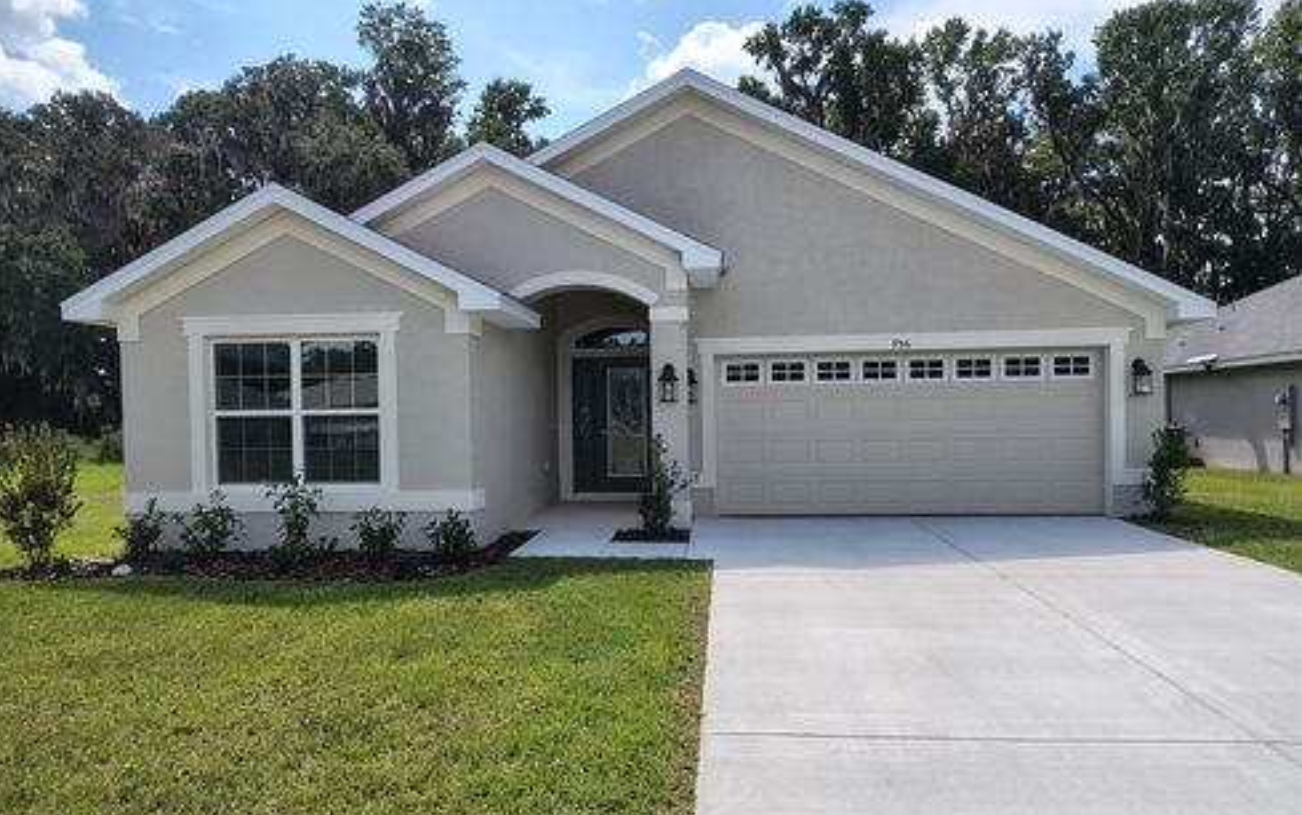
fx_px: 923
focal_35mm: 26
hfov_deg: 70.4
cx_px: 639
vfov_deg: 47.6
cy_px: 449
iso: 100
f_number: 1.8
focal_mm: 5.56
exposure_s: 1/1451
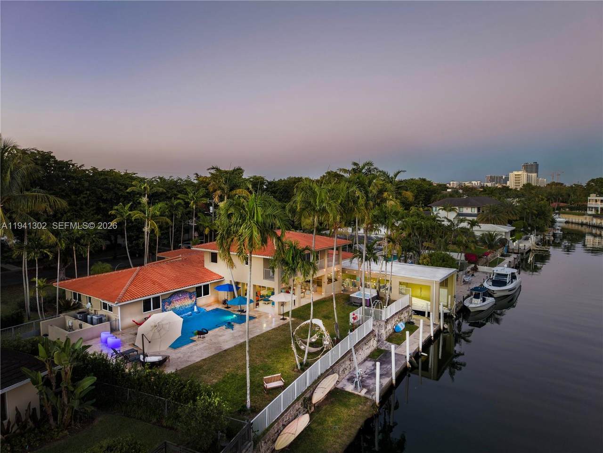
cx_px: 302
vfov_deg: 56.8
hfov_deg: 71.6
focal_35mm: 24
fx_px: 418
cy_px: 226
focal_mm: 8.67
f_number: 1.8
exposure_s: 1/20
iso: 120
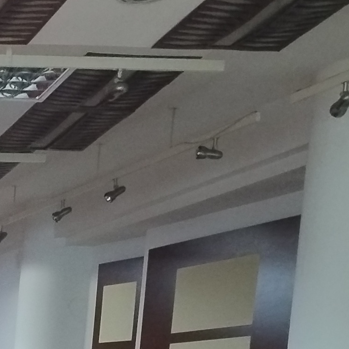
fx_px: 1323
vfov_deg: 13.3
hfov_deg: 12.7
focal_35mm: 116
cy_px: 652
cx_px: -404
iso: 825
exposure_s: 1/60
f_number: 1.8
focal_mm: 5.56
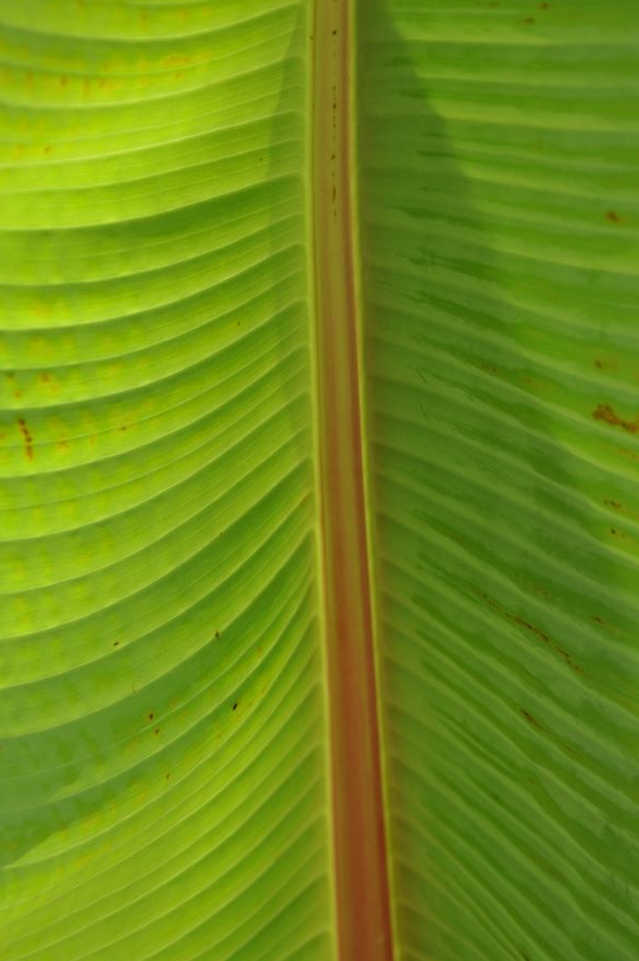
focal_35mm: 170
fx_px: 4537
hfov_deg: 8.1
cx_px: 328
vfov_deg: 12.1
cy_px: 490
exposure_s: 1/200
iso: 200
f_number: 7.1
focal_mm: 98
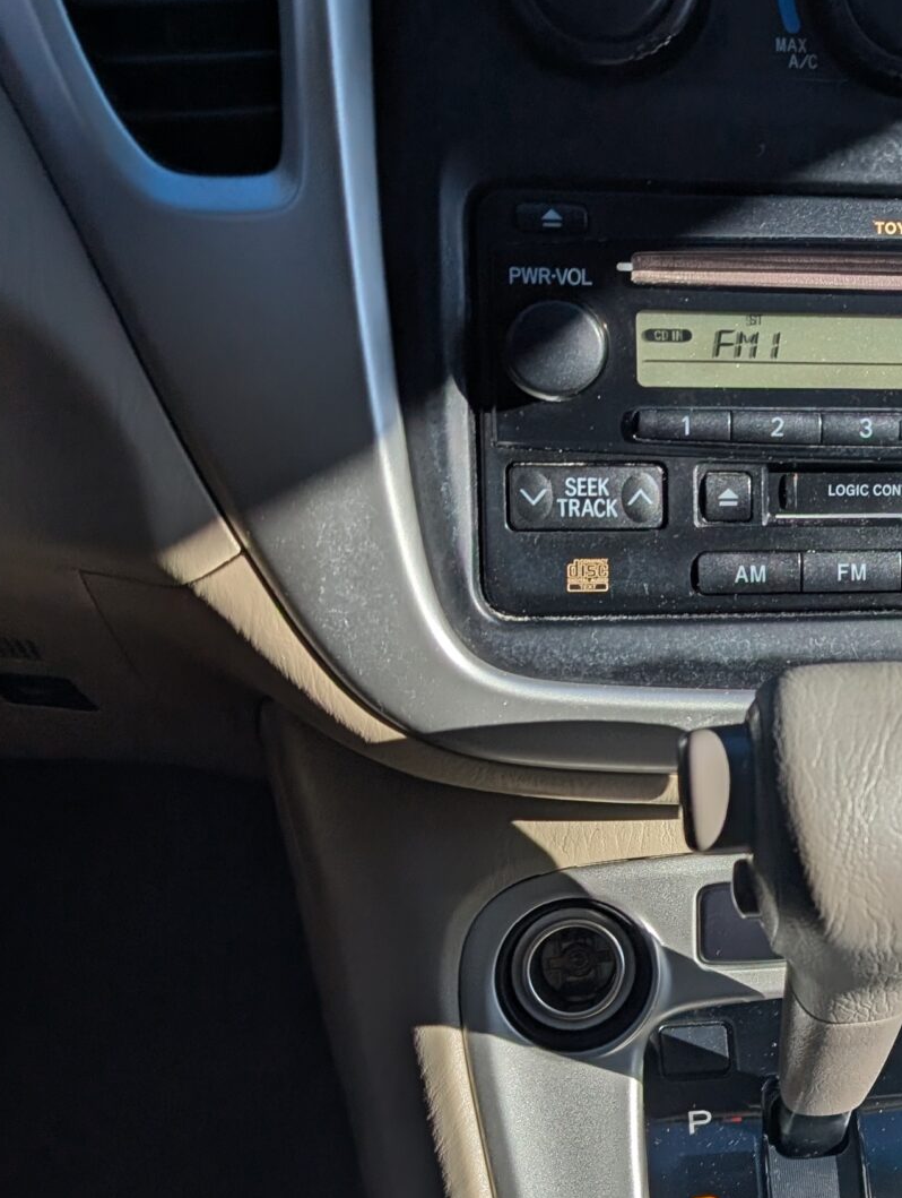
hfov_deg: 23.4
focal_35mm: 58
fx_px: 2009
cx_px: 1044
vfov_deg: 33.2
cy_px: 576
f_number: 1.68
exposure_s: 1/1621
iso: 18
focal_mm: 6.9
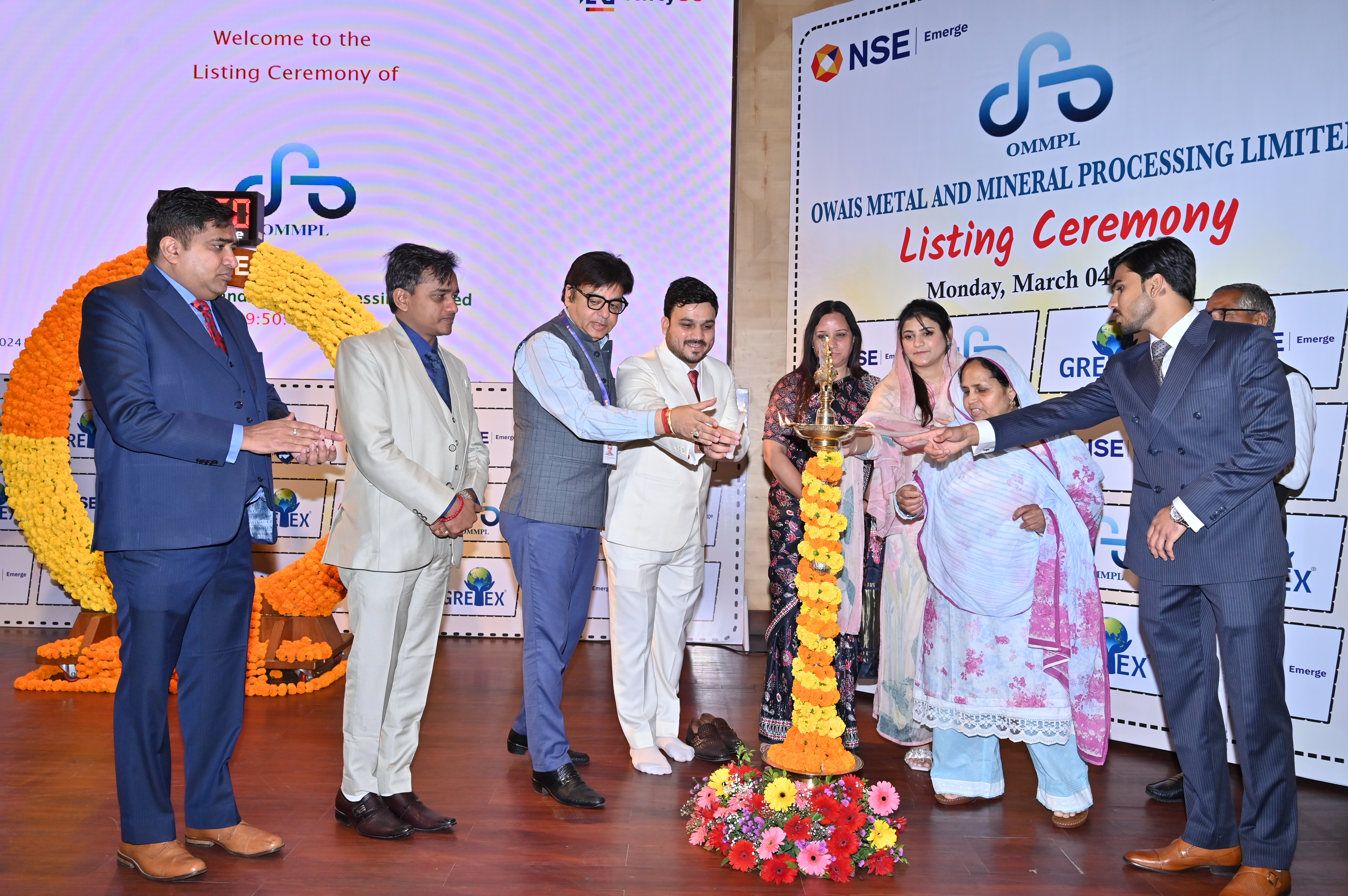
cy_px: 448
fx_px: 1123
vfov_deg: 43.6
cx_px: 674
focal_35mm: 30
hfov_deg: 62.0
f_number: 5.6
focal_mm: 30
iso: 400
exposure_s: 1/160
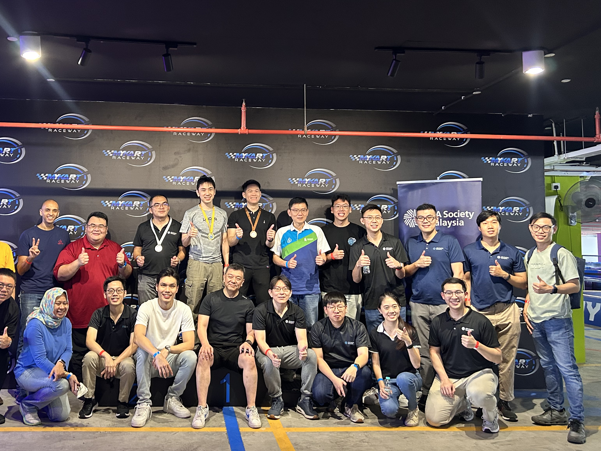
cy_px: 178
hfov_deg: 53.3
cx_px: 218
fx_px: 590
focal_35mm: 34
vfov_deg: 41.6
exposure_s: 1/50
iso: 320
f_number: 1.5
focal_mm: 5.7
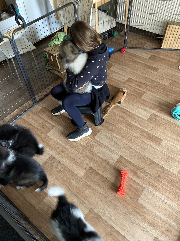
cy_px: 120
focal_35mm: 26
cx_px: 90
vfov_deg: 67.3
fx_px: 180
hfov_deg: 53.1
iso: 640
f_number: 1.8
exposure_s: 1/30
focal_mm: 4.25
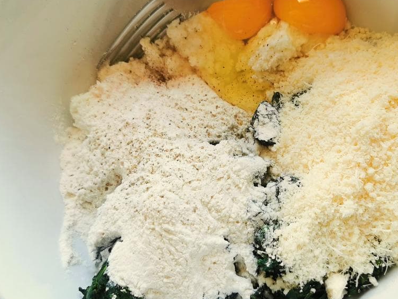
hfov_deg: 43.7
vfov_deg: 33.6
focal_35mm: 43
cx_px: 229
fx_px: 494
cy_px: 146
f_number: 1.6
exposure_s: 1/100
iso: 50
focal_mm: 5.56
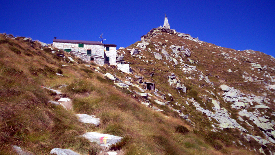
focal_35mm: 40
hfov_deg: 50.5
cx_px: 135
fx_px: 292
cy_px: 63
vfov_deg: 29.6
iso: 100
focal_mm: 5.9
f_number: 4.5
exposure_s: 1/994
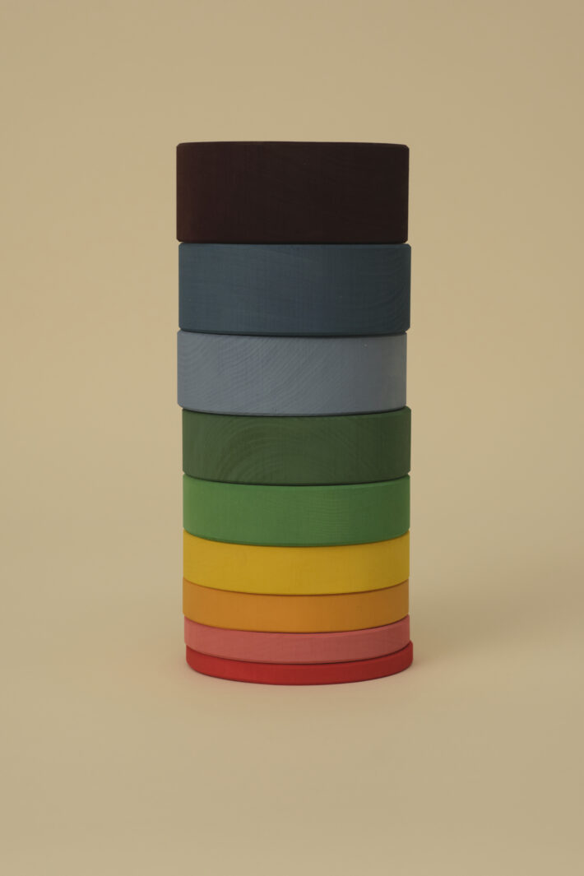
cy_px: 438
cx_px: 292
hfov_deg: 16.3
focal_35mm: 84
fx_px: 2044
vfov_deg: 24.2
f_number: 5.6
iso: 800
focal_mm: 56
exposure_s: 1/250
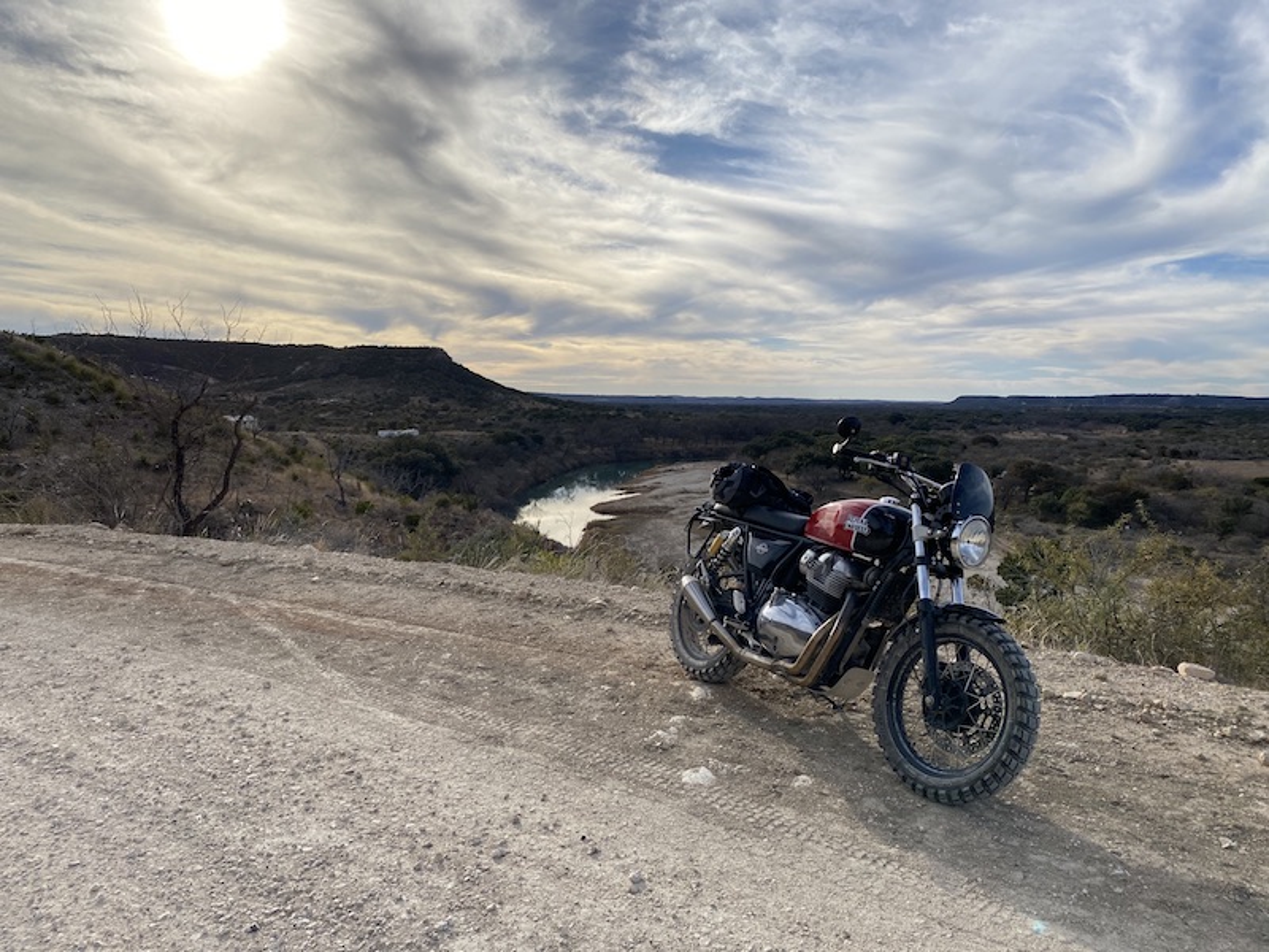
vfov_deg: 53.1
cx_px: 634
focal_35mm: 26
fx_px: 953
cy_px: 476
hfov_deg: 67.3
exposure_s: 1/5236
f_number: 1.8
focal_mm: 4.25
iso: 32
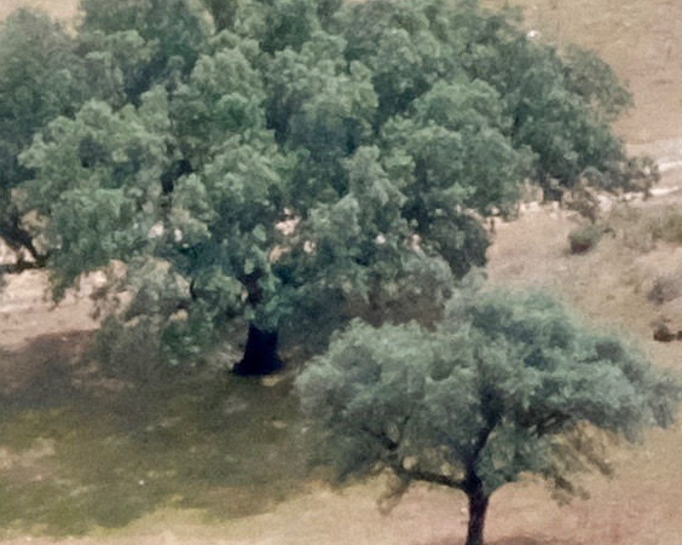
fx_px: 34550
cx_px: 747
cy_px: -535
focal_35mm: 1712
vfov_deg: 0.9
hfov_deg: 1.1
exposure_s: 1/150
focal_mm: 140
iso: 5000
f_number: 22
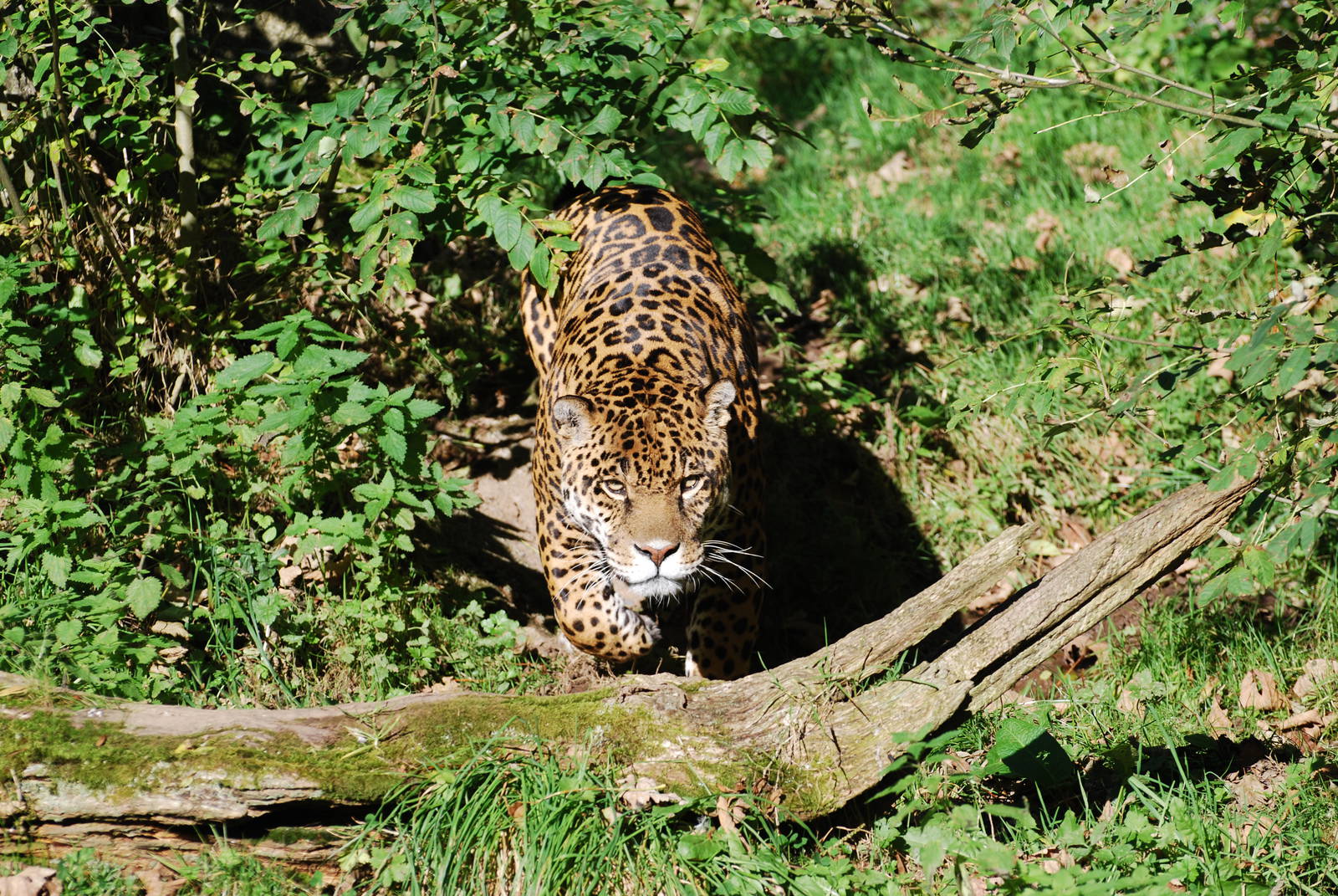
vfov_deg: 6.6
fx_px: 7814
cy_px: 448
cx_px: 669
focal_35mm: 210
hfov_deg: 9.8
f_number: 5
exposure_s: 1/640
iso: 200
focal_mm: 140
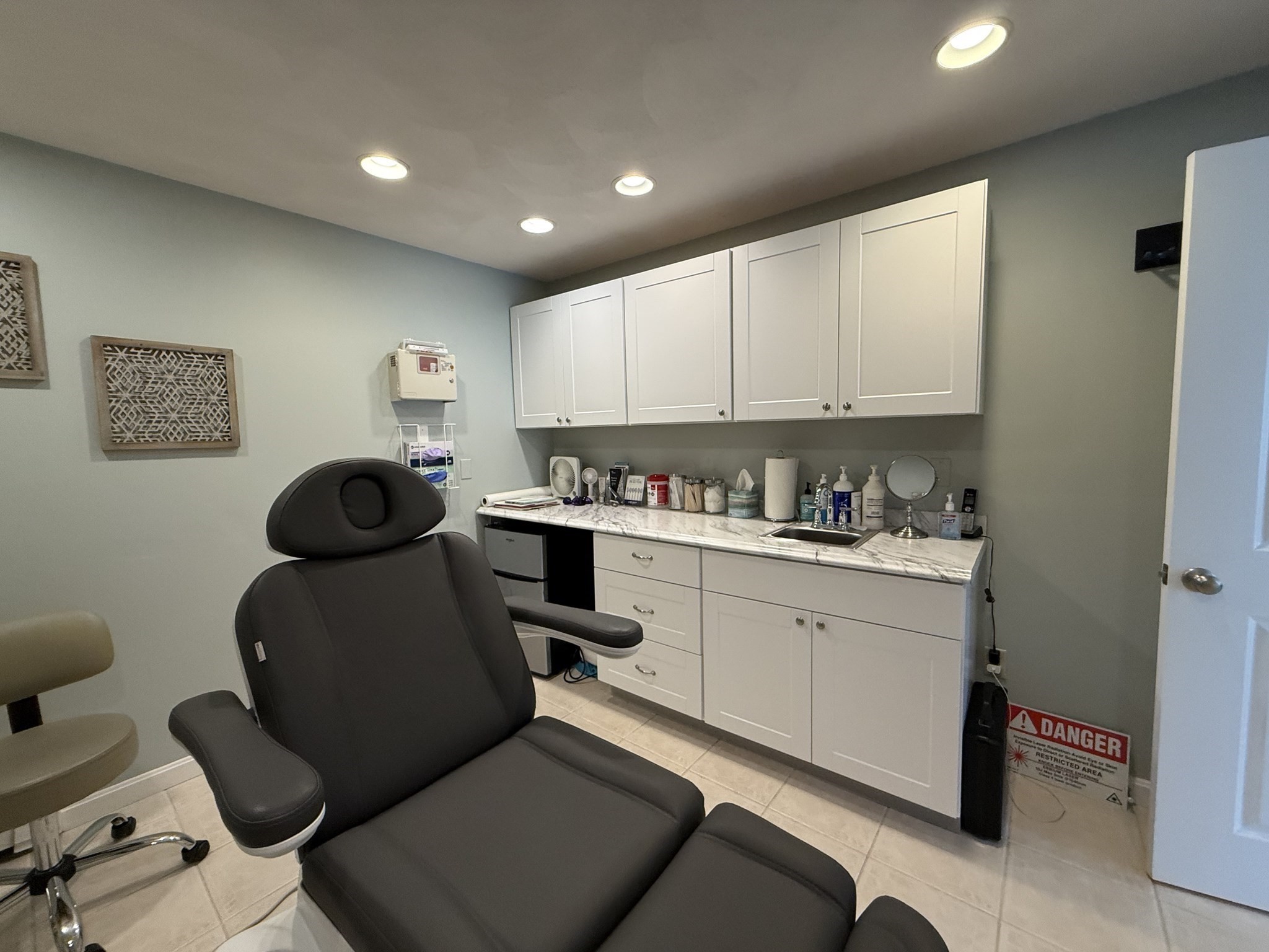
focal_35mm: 14
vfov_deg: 85.7
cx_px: 634
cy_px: 476
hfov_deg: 102.1
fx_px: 513
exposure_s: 1/120
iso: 250
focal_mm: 2.22
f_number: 2.2
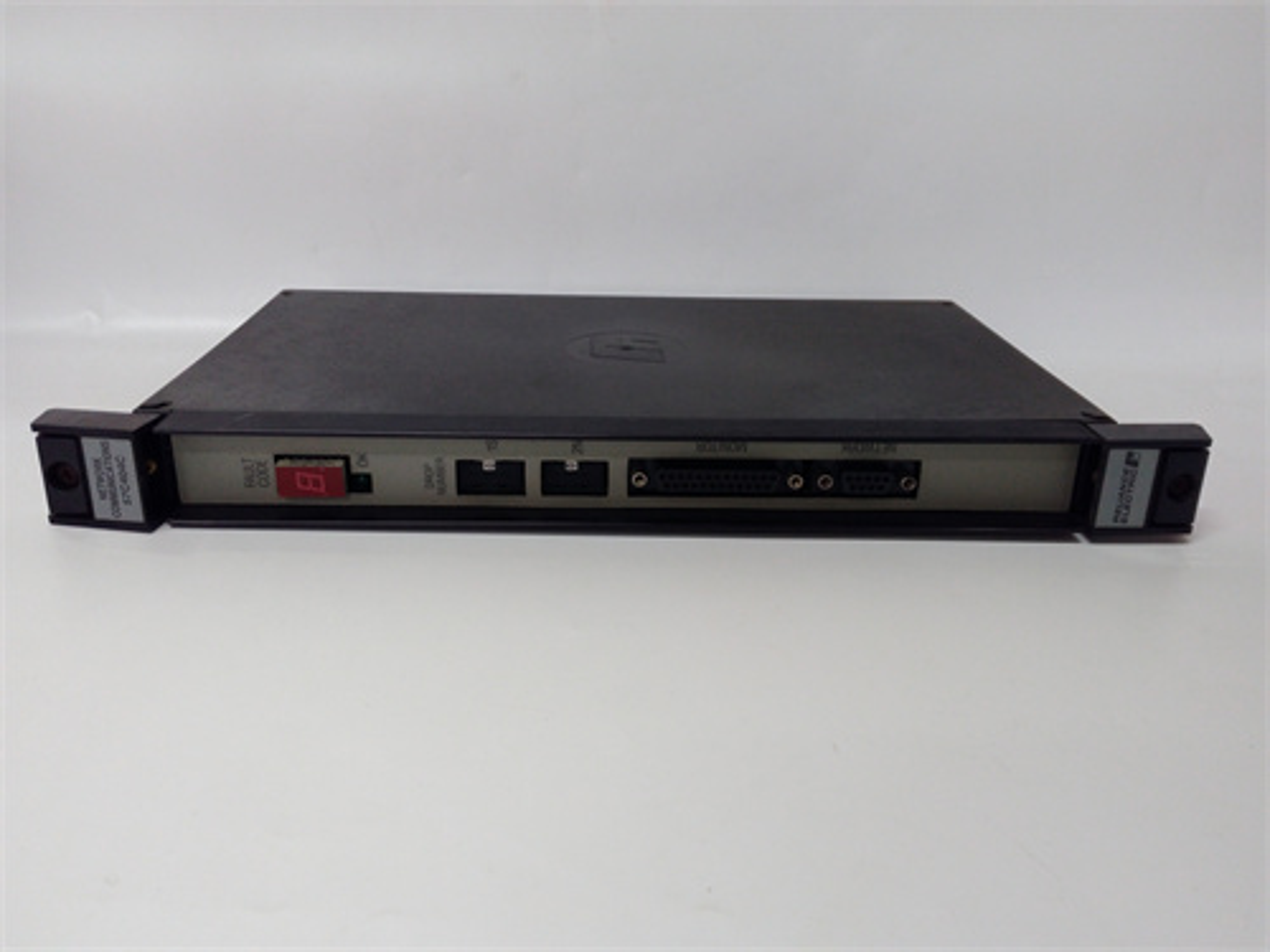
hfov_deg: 65.3
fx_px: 991
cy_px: 476
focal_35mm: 27
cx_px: 635
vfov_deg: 51.4
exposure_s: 1/33
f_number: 2
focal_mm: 3.79
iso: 162
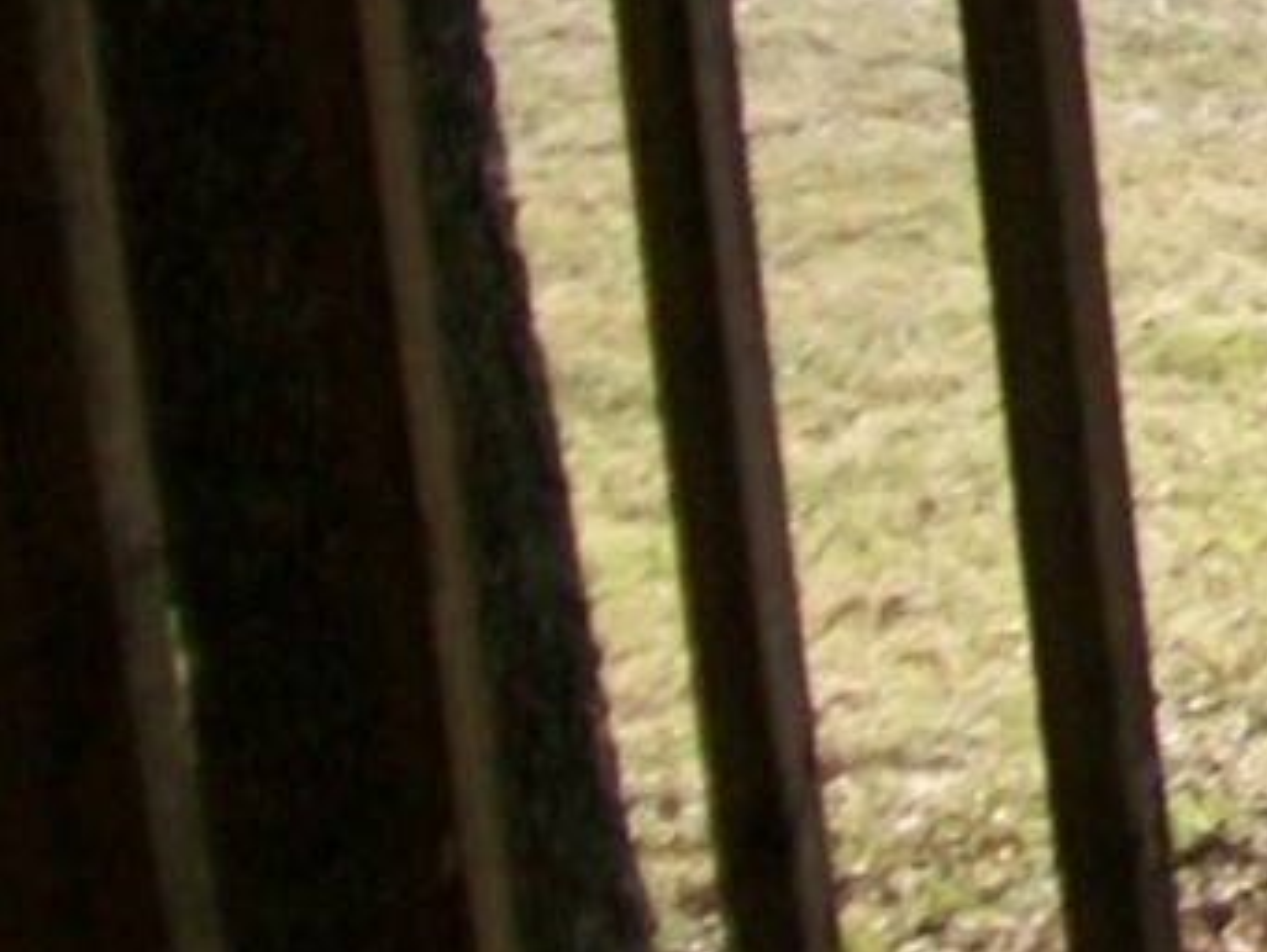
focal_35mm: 202
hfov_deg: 8.9
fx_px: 7399
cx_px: 2956
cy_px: -782
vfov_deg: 7.2
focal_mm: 6
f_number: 2.7
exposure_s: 1/250
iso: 64
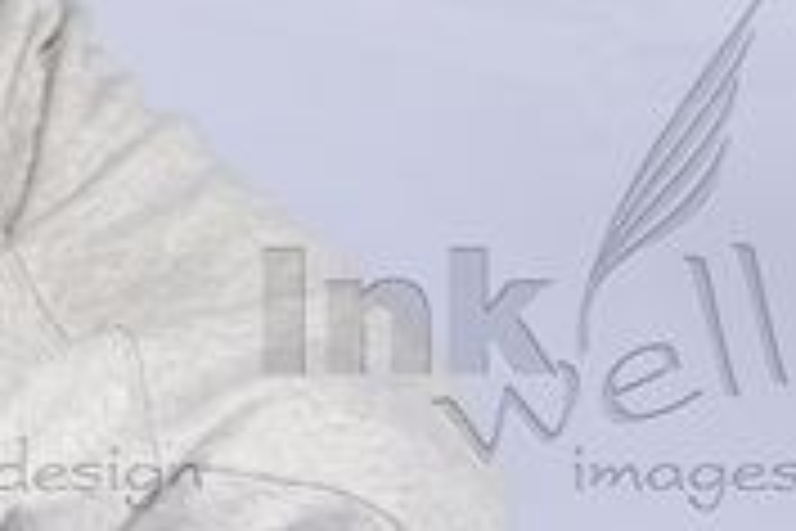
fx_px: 6323
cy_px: 32
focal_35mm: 286
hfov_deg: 7.2
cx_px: -45
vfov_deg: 4.8
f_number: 8
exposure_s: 1/200
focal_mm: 46
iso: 250
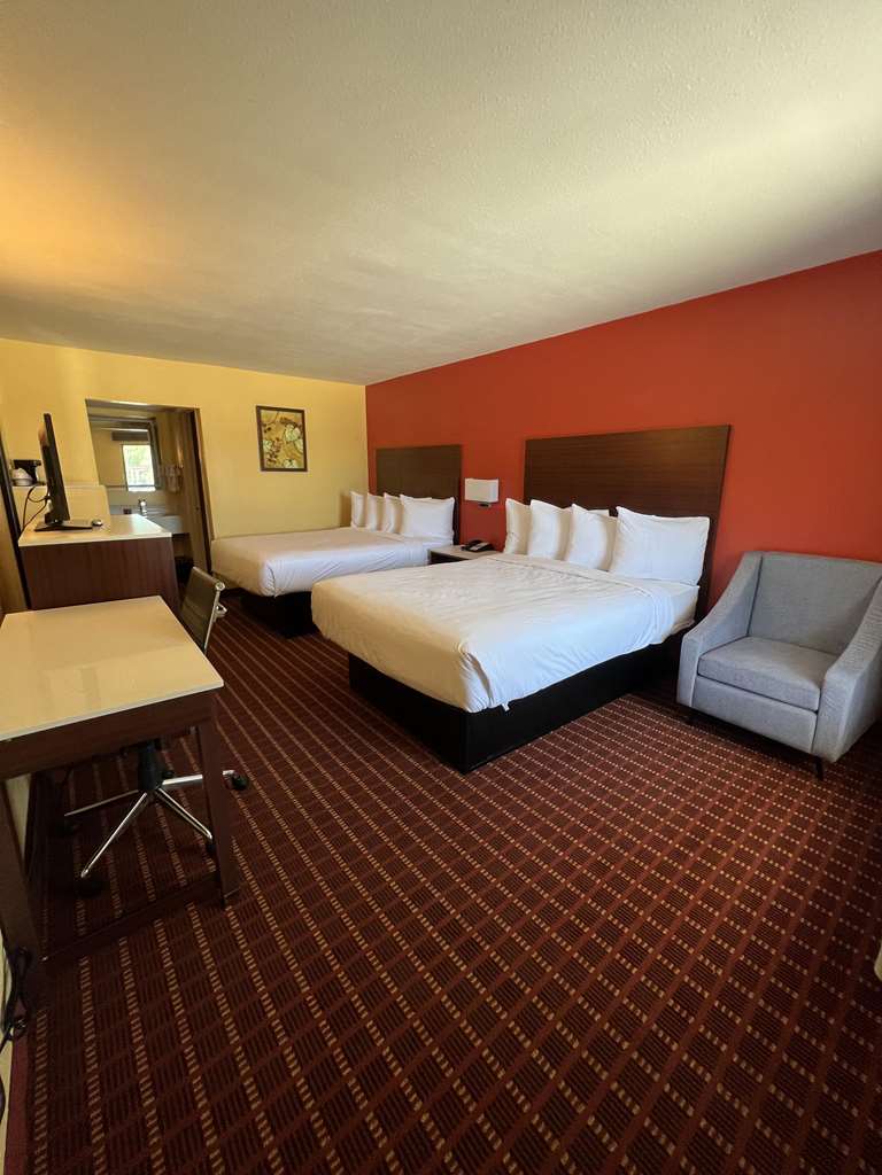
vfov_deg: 106.2
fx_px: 442
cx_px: 441
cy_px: 588
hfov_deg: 89.9
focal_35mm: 13
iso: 200
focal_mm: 1.57
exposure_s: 1/60
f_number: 1.8
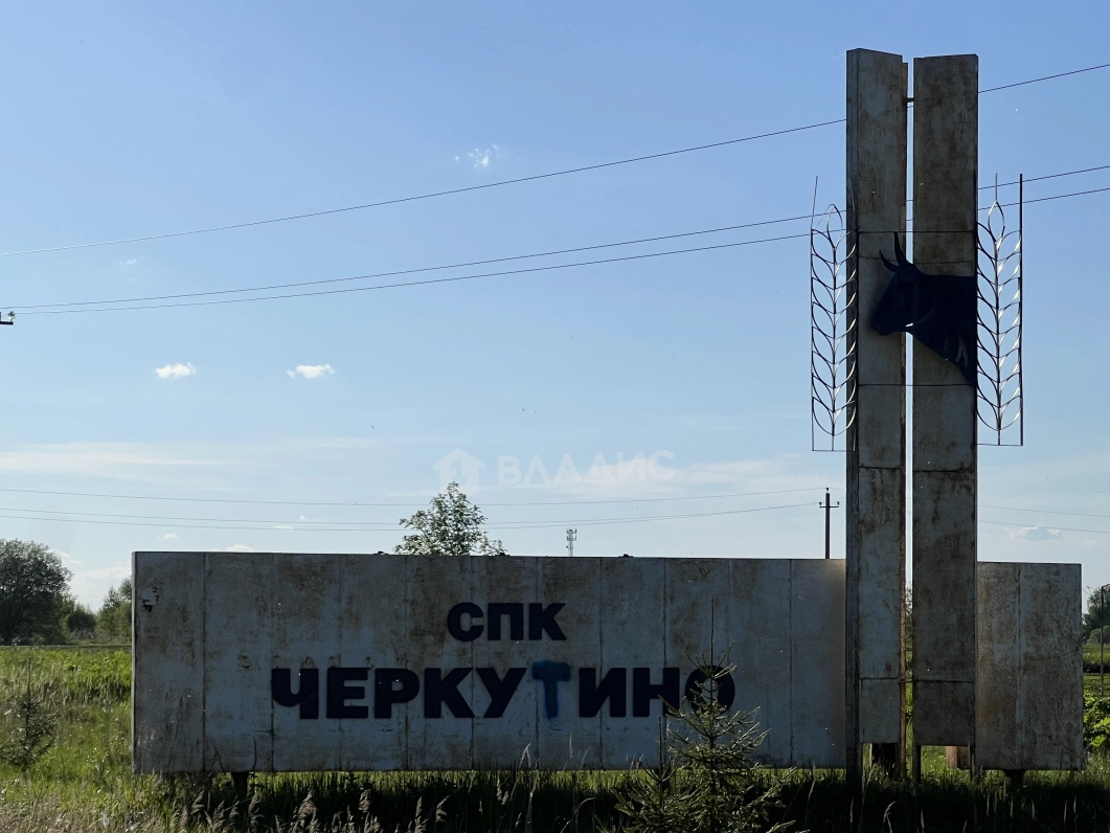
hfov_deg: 21.5
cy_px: 466
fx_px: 2918
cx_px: 554
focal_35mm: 91
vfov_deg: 16.2
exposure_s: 1/2732
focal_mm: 9
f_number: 2.8
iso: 32
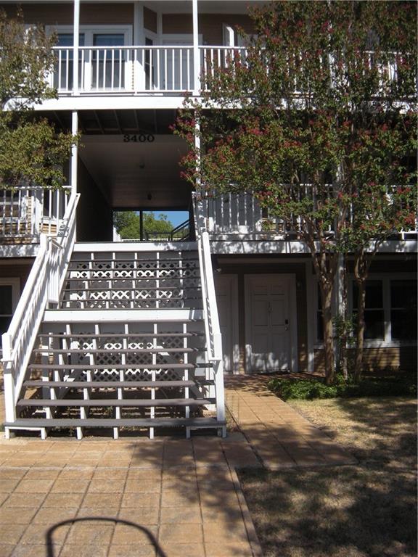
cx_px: 209
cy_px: 278
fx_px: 564
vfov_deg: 52.6
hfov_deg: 40.7
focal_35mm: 35
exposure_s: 1/877
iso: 64
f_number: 3.8
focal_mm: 5.9
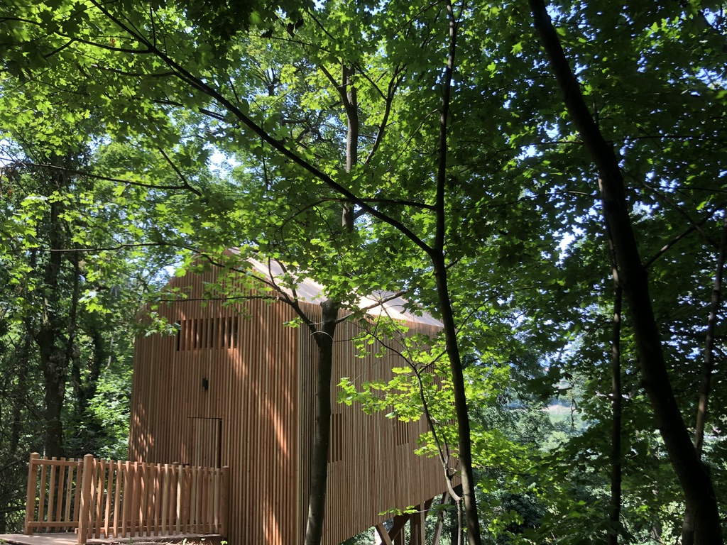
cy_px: 272
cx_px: 364
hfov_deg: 63.4
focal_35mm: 28
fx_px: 588
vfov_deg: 49.7
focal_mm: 3.99
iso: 20
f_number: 1.8
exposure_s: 1/129
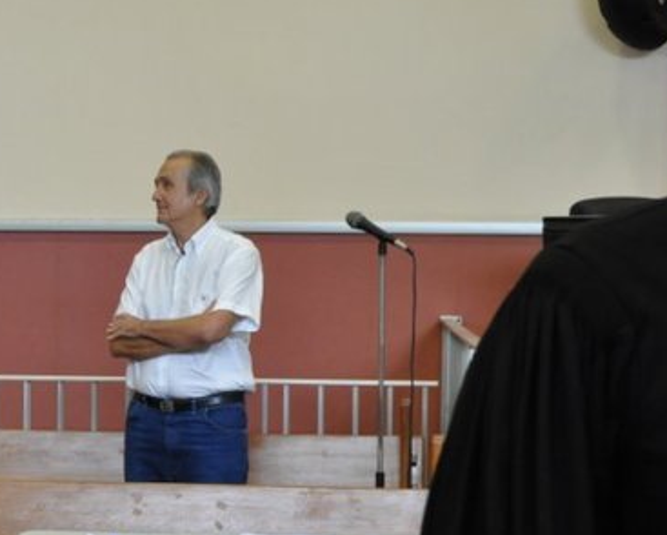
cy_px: 364
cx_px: 134
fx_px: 1975
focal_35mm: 100
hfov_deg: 19.0
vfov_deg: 15.4
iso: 1250
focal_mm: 34
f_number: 5
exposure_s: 1/100
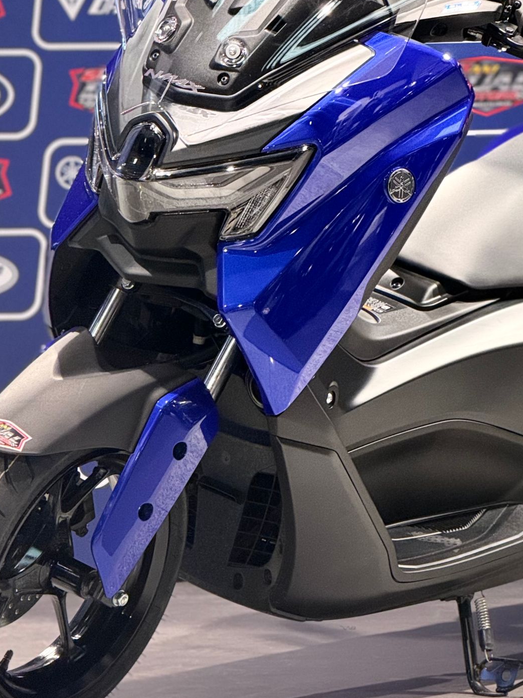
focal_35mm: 184
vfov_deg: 10.7
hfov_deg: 8.1
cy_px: 186
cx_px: 397
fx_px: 3707
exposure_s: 1/50
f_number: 2.8
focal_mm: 16.89
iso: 400
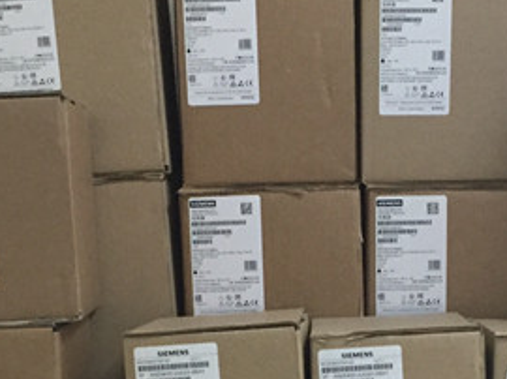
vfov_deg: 16.7
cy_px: 392
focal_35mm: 86
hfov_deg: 22.7
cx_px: 323
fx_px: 1258
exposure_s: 1/17
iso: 250
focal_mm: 4.15
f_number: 2.2
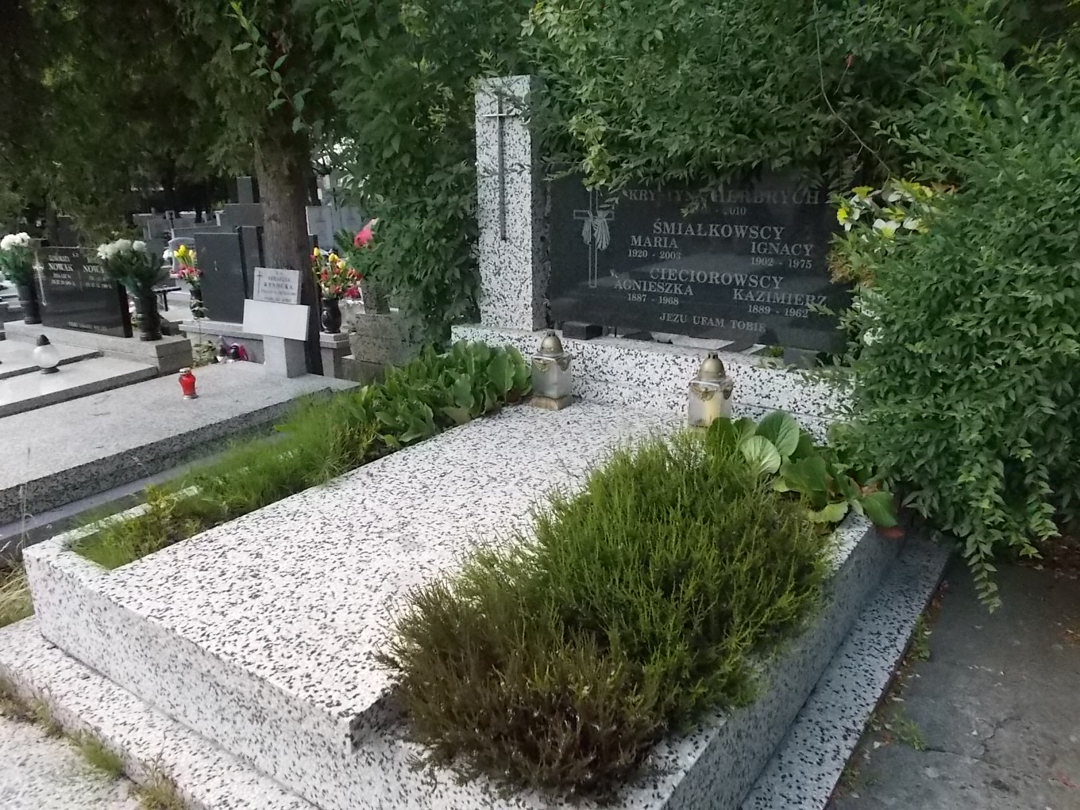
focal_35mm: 26
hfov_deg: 67.3
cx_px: 540
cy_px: 405
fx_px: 811
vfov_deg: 53.1
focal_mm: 4.6
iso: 400
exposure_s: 1/200
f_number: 8
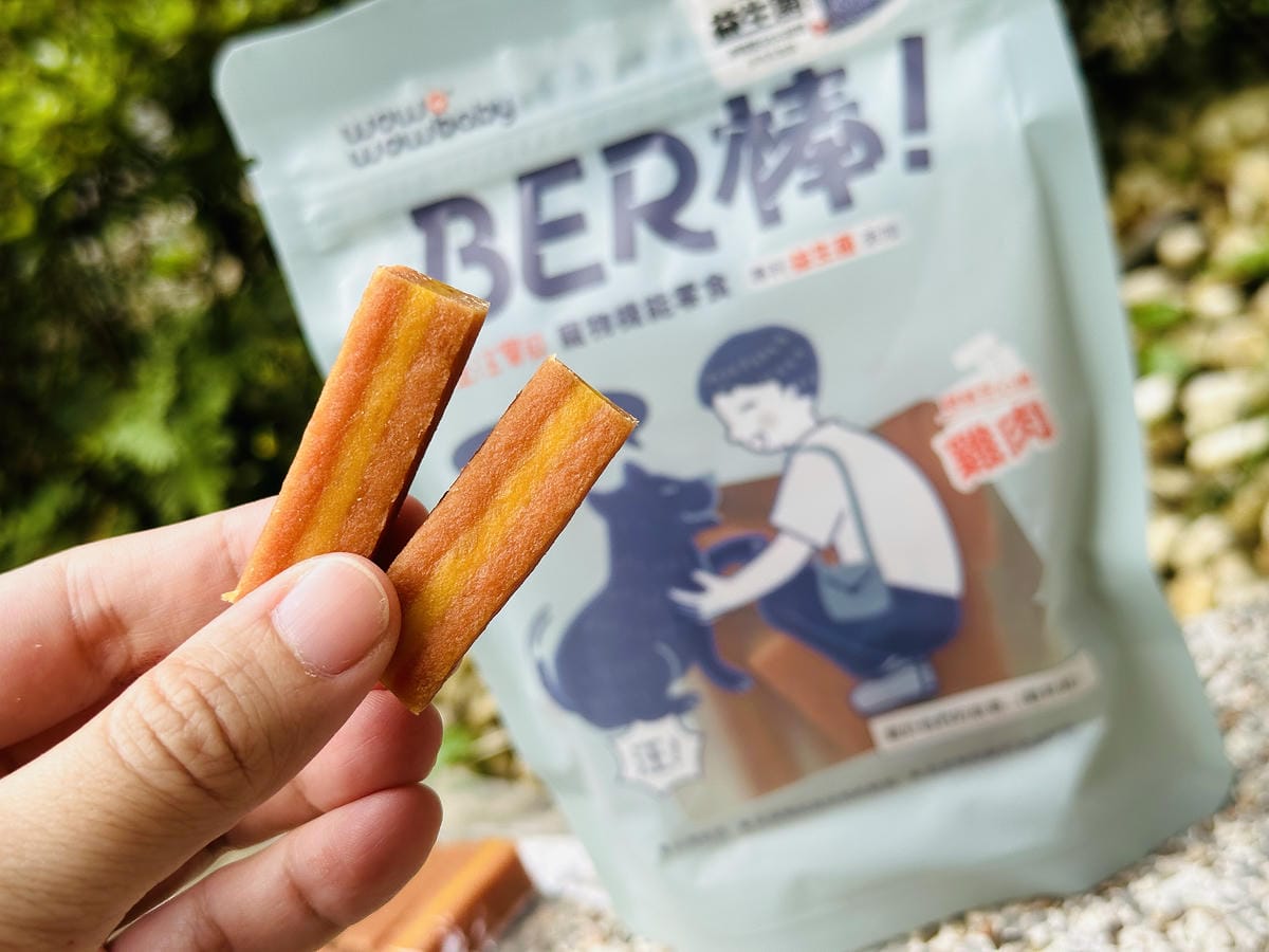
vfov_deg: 30.3
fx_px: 1760
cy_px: 476
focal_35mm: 48
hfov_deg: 39.7
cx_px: 634
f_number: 1.78
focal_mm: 6.86
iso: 50
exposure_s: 1/156
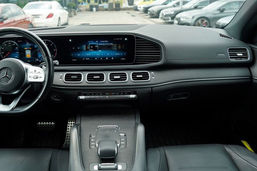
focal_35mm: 30
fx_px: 214
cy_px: 68
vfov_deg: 43.4
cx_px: 110
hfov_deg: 61.6
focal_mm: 24
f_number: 4
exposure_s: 1/160
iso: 100
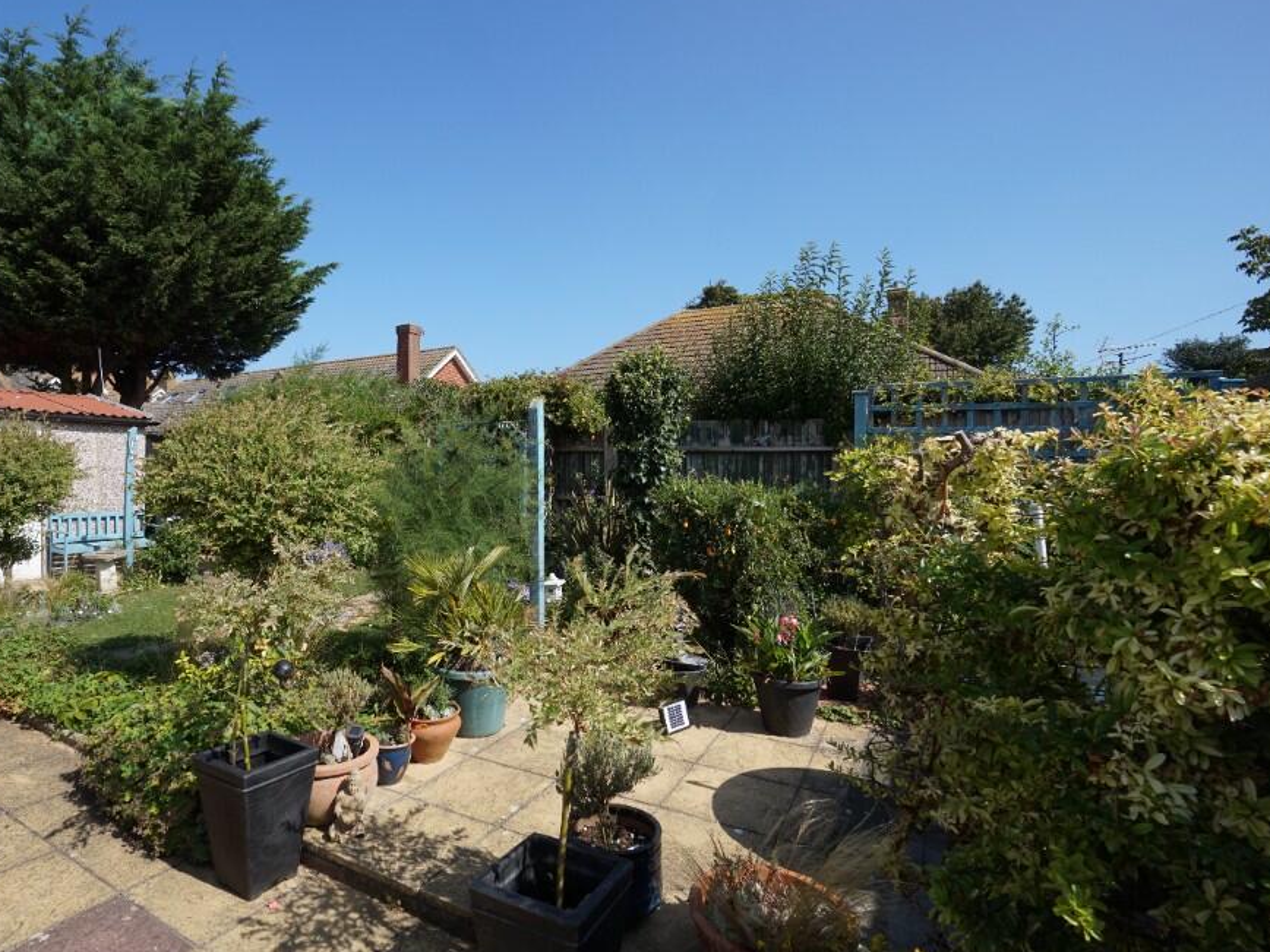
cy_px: 480
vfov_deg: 74.7
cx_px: 543
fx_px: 624
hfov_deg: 90.4
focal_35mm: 17
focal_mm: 10
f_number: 11
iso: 100
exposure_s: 1/125
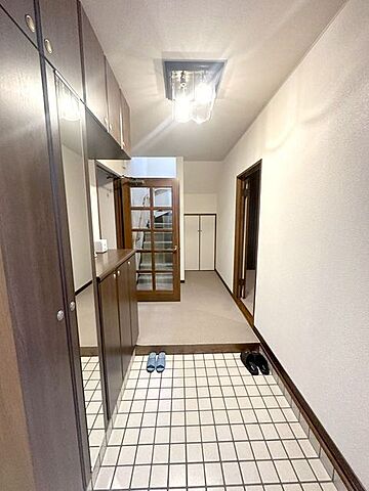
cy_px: 246
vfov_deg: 102.1
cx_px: 184
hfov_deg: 85.7
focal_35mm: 14
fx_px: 199
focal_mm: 2.22
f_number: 2.2
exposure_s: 1/60
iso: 500
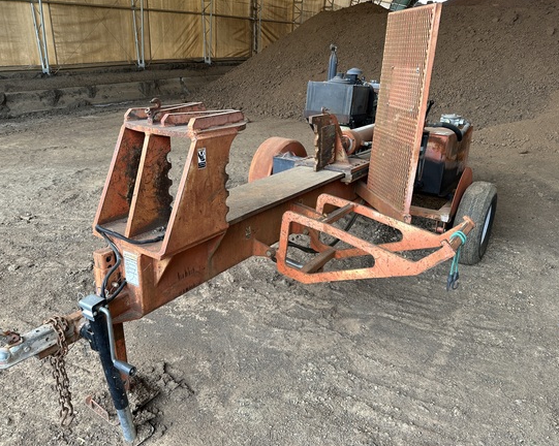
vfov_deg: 54.9
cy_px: 223
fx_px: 430
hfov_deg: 66.0
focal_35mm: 26
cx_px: 270
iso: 64
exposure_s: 1/134
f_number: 1.78
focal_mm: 6.86
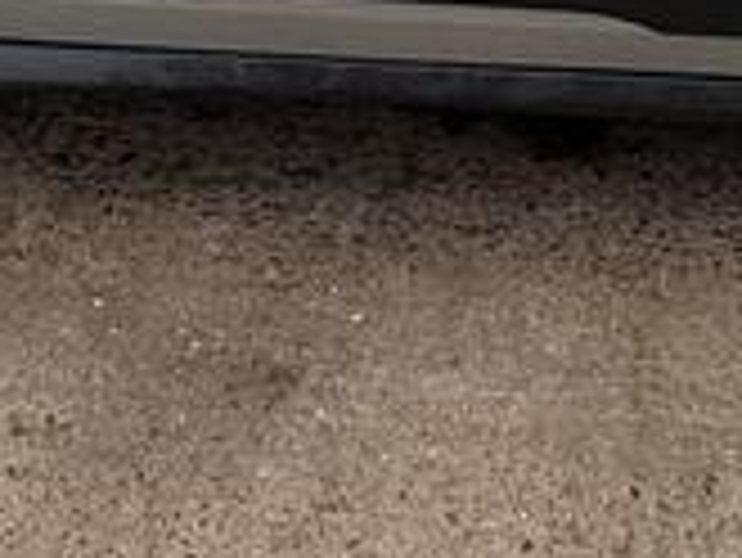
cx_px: 202
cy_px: -675
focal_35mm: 76
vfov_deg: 14.6
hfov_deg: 25.4
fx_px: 1630
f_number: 2.2
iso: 40
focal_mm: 2.22
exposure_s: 1/421
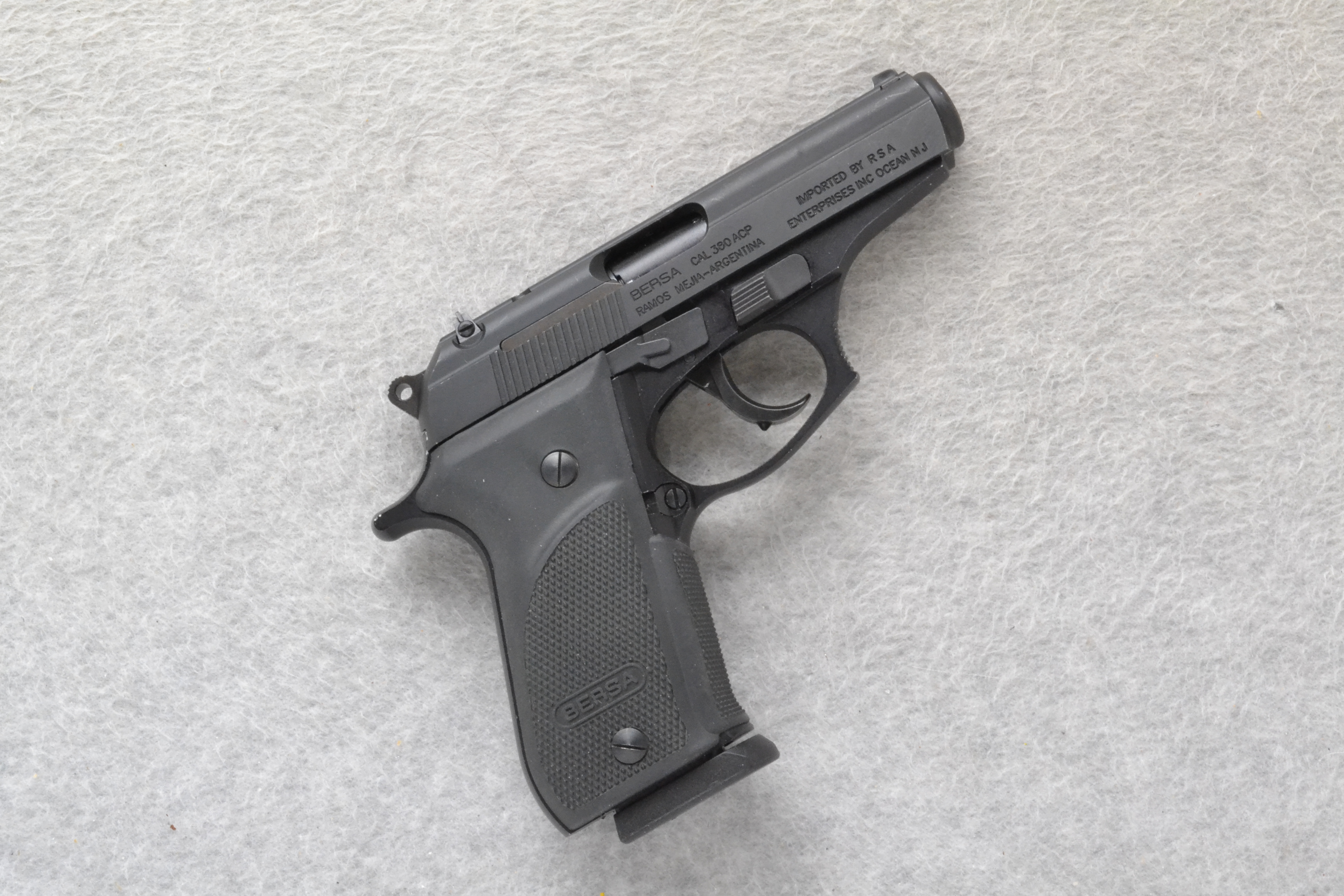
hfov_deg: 29.9
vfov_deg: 20.2
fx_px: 2520
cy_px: 448
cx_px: 672
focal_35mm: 68
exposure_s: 1/60
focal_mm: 45
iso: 3200
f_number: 20
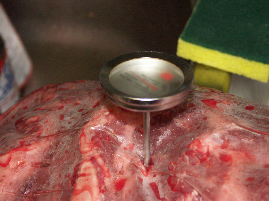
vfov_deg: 13.2
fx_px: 870
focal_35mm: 112
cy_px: 100
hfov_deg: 17.6
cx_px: 134
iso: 200
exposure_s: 1/60
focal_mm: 27.76
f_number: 3.5
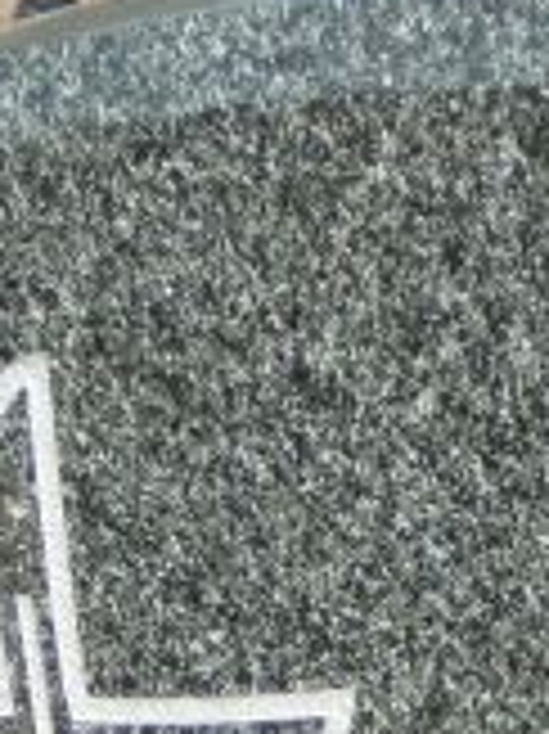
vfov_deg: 5.3
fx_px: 7898
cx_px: 562
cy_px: 1022
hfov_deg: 4.0
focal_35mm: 373
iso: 80
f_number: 3.9
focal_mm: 14.1
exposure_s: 1/500
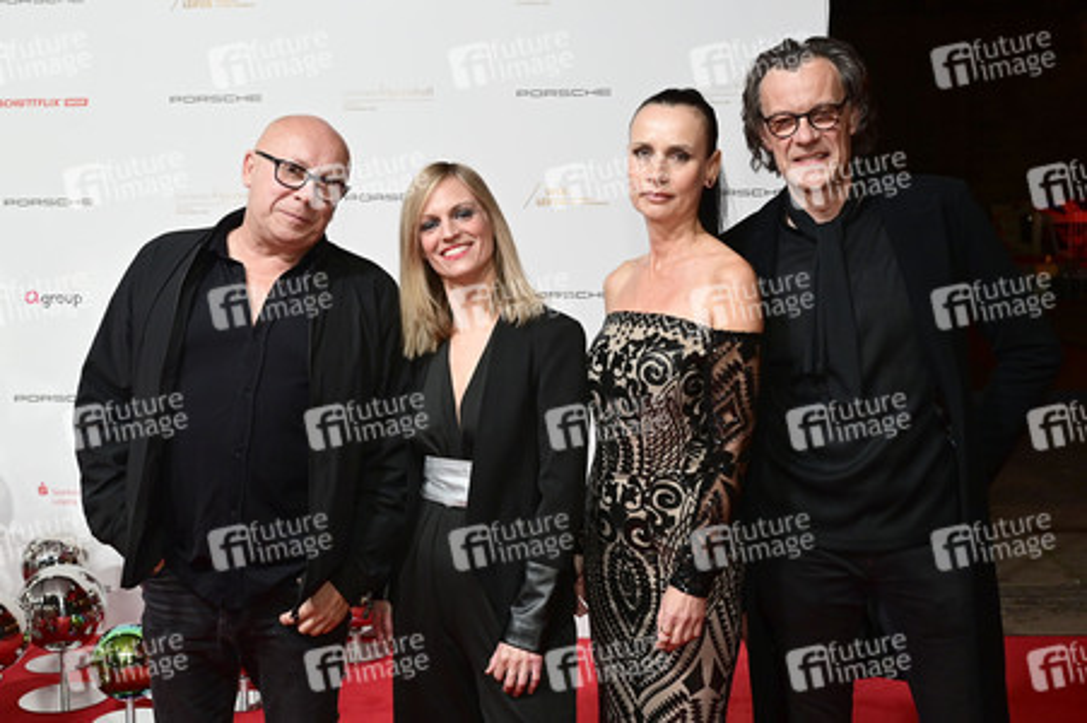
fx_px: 935
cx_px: 544
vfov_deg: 42.3
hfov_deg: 60.3
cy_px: 362
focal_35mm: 31
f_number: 5
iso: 1600
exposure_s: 1/160
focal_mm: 31
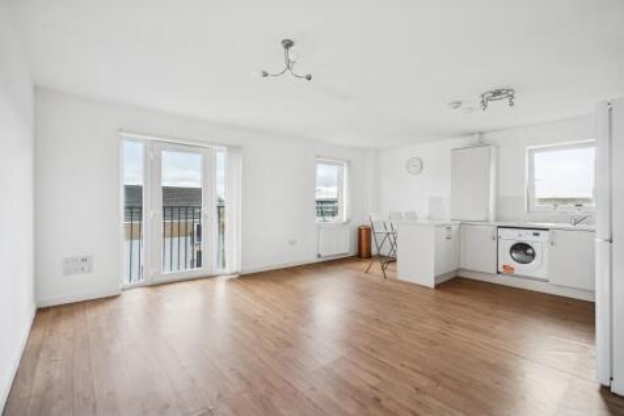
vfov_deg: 73.7
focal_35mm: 16
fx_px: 277
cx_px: 312
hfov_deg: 96.8
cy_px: 208
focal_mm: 16
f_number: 4
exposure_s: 1/100
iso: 250
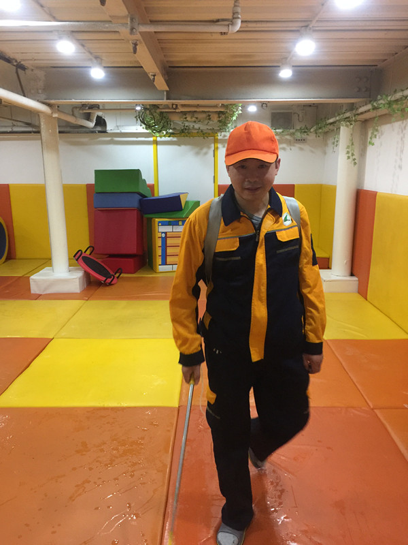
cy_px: 272
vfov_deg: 61.7
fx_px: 456
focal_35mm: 29
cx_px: 204
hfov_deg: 48.2
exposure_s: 1/10
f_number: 2.2
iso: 100
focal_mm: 4.15
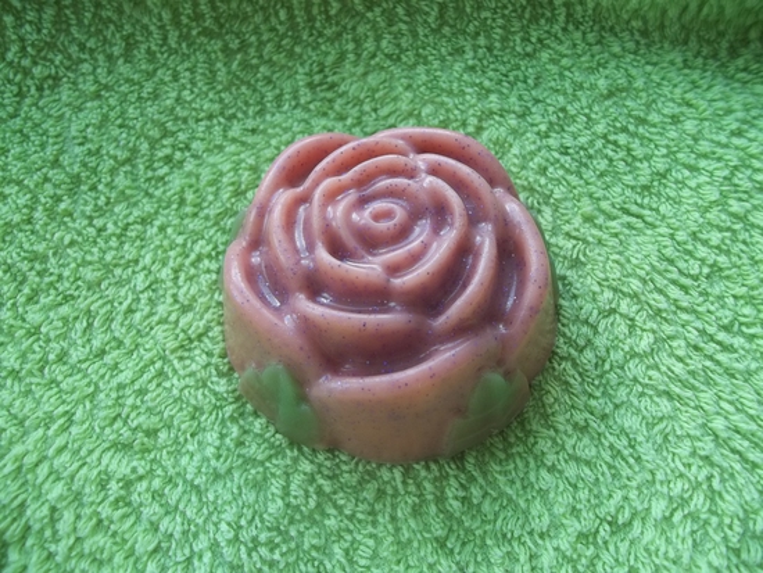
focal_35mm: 32
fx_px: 706
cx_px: 382
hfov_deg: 56.8
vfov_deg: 44.2
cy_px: 286
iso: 64
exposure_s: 1/60
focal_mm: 5.7
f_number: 2.9
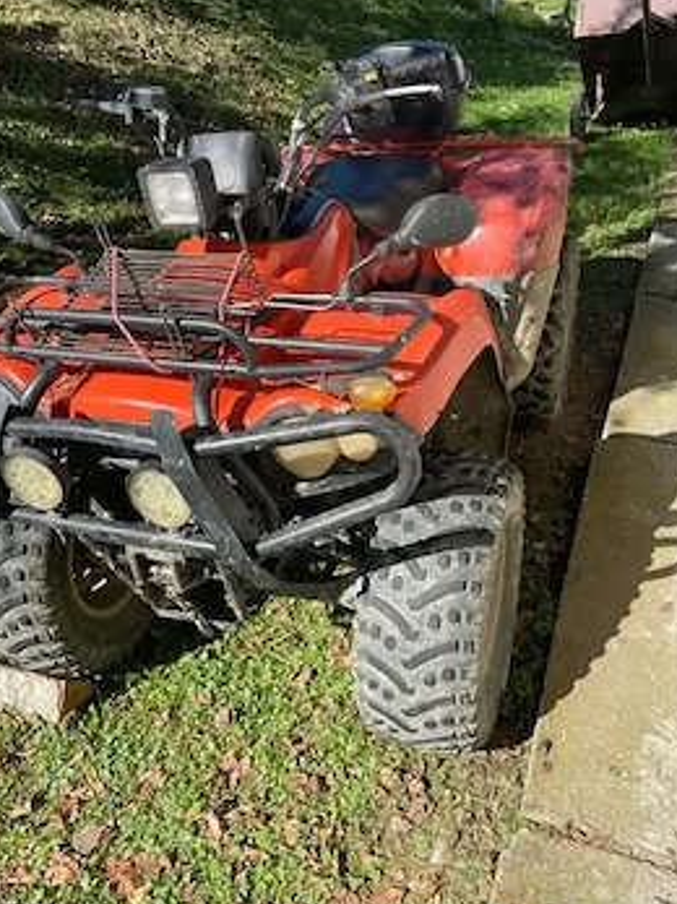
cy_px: 498
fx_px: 783
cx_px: 333
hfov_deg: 46.8
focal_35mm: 30
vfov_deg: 59.9
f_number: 1.6
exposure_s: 1/1715
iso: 32
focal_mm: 4.2
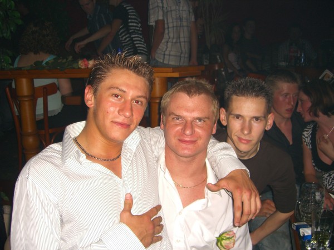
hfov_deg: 49.0
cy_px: 125
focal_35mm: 38
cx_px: 167
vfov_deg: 37.7
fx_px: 367
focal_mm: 7.9
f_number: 2.8
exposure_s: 1/60
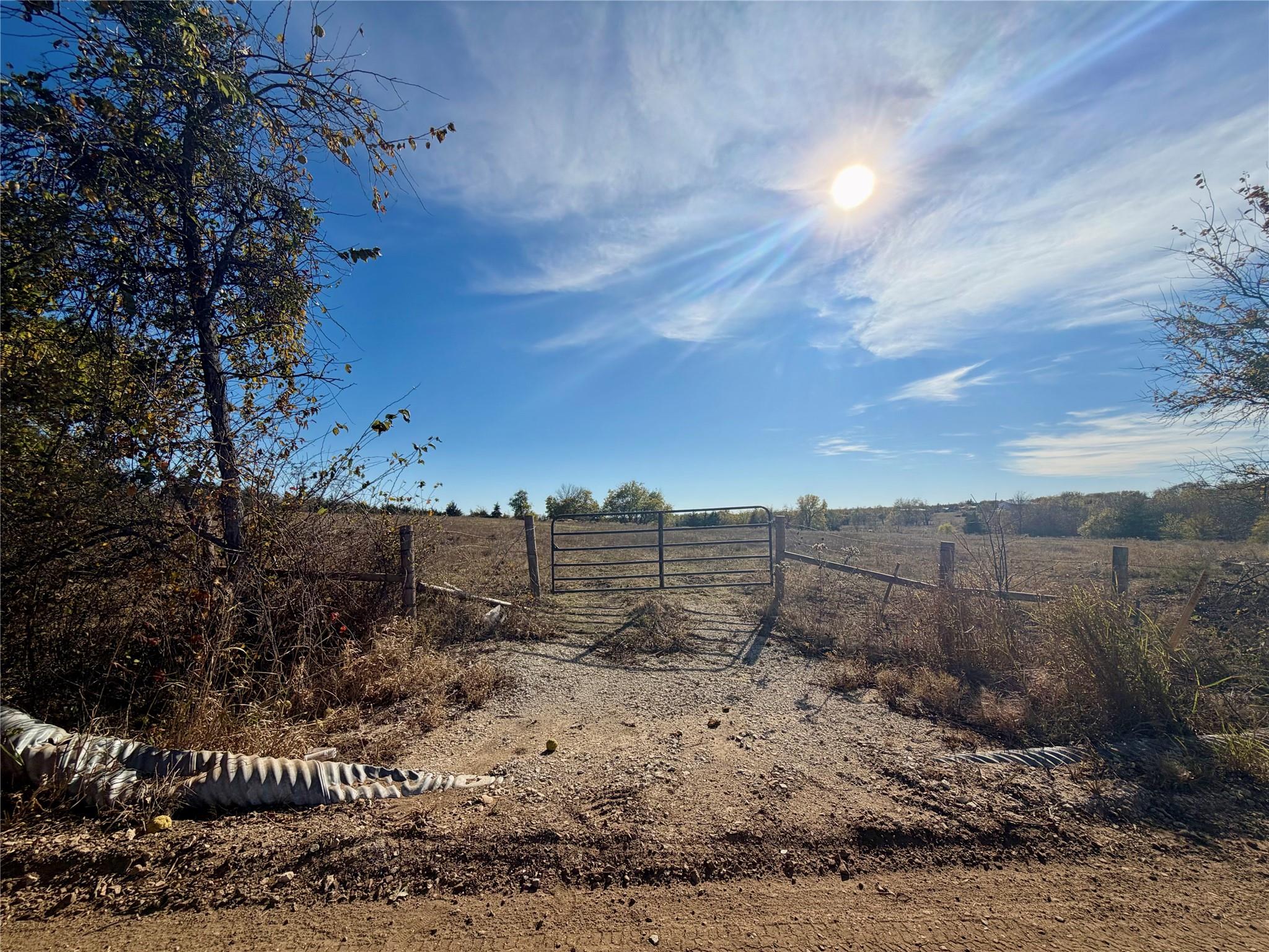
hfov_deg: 102.1
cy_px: 476
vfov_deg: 85.7
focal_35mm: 14
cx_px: 634
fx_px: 513
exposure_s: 1/1961
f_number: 2.2
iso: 20
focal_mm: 2.22
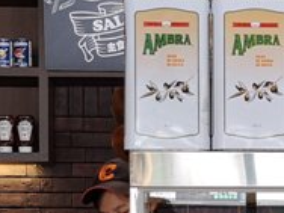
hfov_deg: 17.0
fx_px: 943
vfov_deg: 12.6
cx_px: 213
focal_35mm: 115
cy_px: 254
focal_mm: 3.95
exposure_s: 1/120
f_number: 1.8
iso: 200
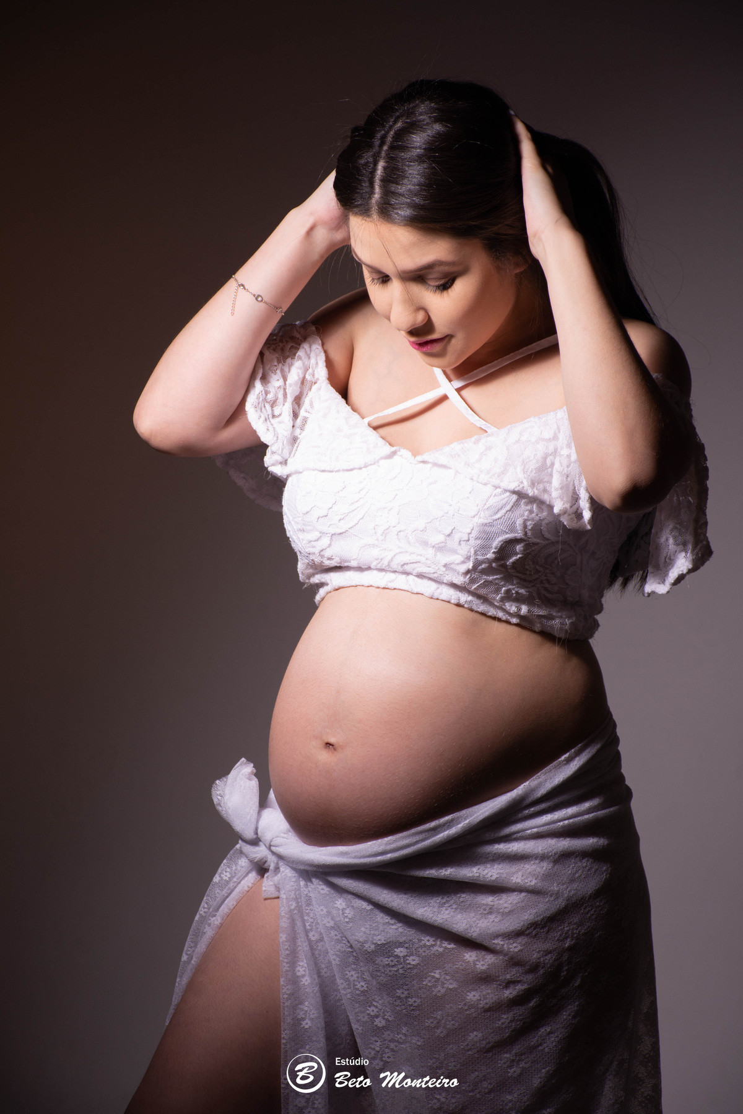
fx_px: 4179
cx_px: 372
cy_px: 557
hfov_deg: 10.2
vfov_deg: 15.2
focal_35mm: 135
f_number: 7.1
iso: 160
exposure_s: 1/125
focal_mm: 90
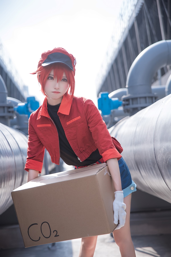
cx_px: 86
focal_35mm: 70
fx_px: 498
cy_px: 128
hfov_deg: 19.5
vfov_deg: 28.8
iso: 100
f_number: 2.8
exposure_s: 1/500
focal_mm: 70
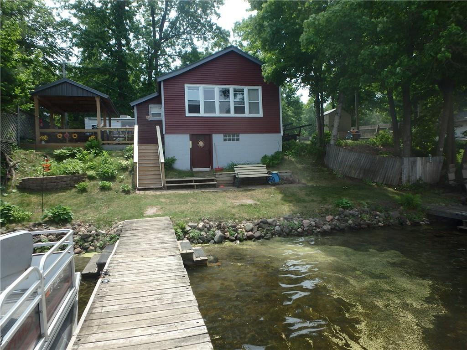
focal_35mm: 21
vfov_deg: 63.4
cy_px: 175
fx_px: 283
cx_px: 234
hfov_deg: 79.0
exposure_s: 1/640
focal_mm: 3.7
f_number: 3.5
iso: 125
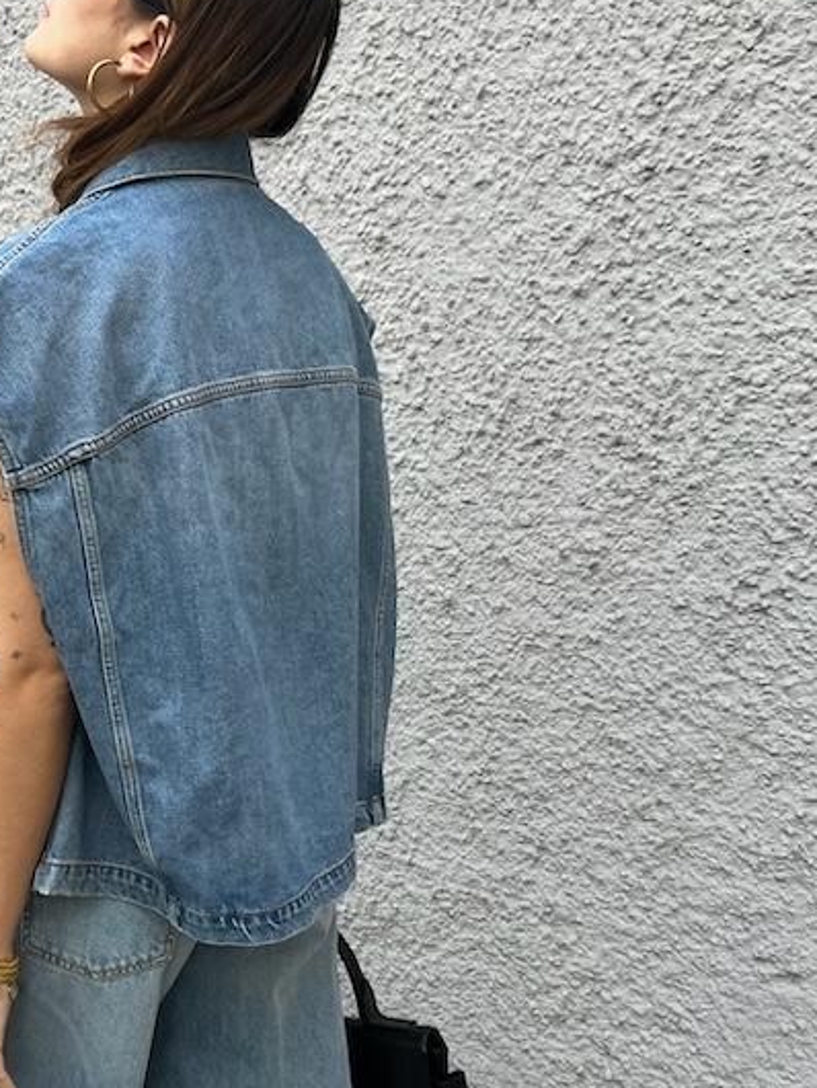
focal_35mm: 48
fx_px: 1509
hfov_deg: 29.9
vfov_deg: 39.6
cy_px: 615
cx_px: 230
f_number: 1.5
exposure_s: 1/195
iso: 40
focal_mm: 5.7
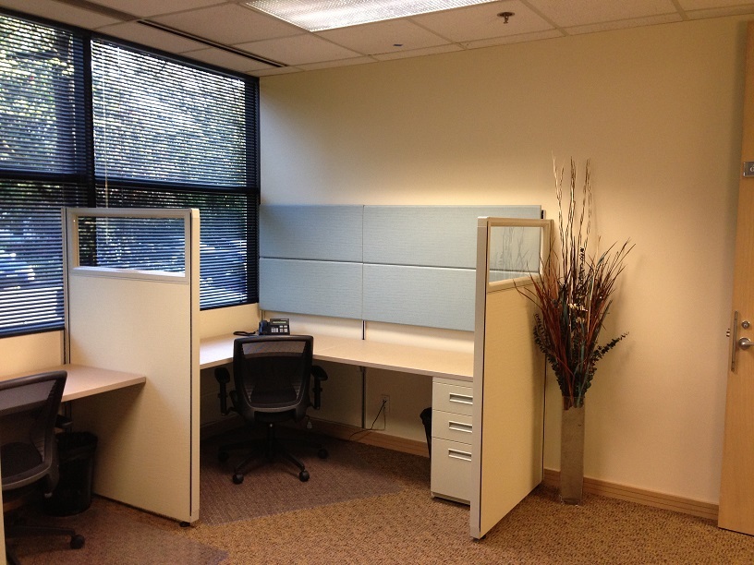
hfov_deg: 55.4
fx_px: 719
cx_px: 377
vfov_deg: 42.9
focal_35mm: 33
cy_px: 282
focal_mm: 4.13
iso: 160
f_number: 2.4
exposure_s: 1/20
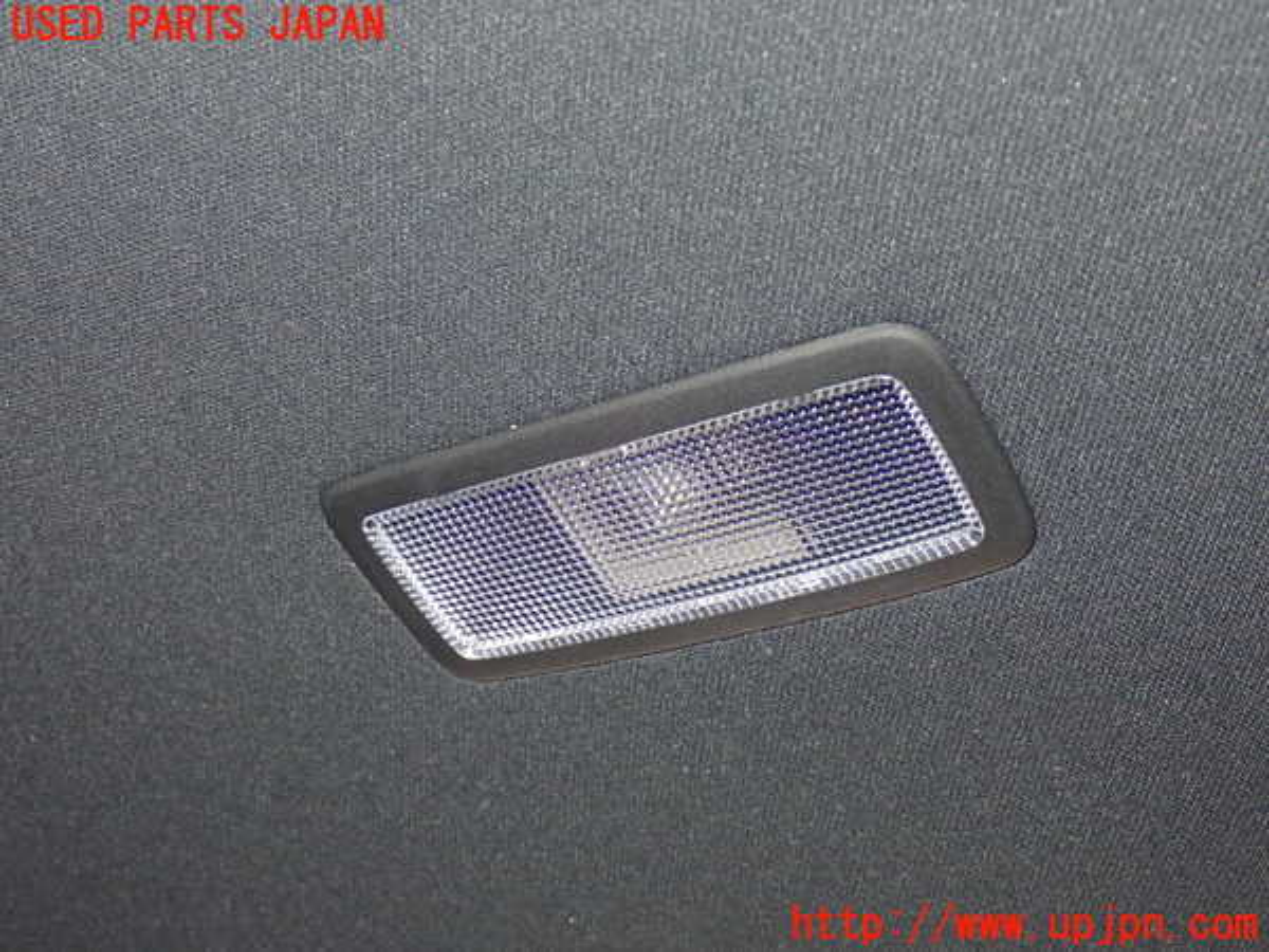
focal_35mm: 54
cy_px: 476
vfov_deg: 27.0
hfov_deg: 35.5
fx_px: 1980
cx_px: 634
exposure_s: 1/50
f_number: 10
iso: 800
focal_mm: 9.65
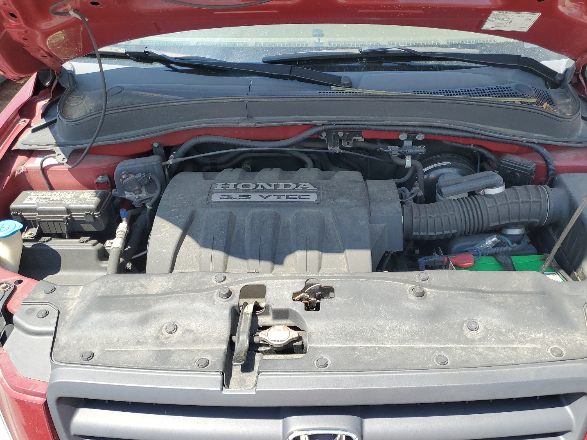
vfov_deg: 48.2
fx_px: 492
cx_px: 318
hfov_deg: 61.6
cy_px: 220
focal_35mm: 29
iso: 50
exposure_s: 1/909
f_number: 1.5
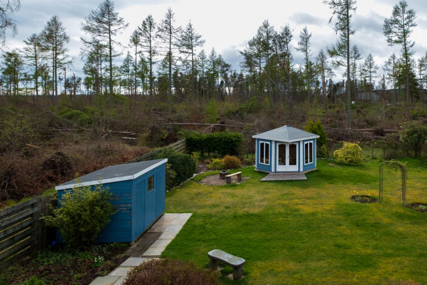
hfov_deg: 69.6
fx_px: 297
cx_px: 282
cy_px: 130
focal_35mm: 25
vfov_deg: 51.2
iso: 400
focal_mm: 11
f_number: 5.6
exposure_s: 1/640
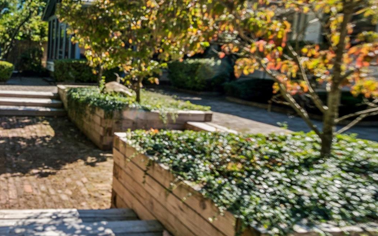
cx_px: 10
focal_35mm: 30
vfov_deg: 41.5
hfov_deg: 51.9
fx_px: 309
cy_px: 88
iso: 100
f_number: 11
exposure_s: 1/30
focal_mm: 10
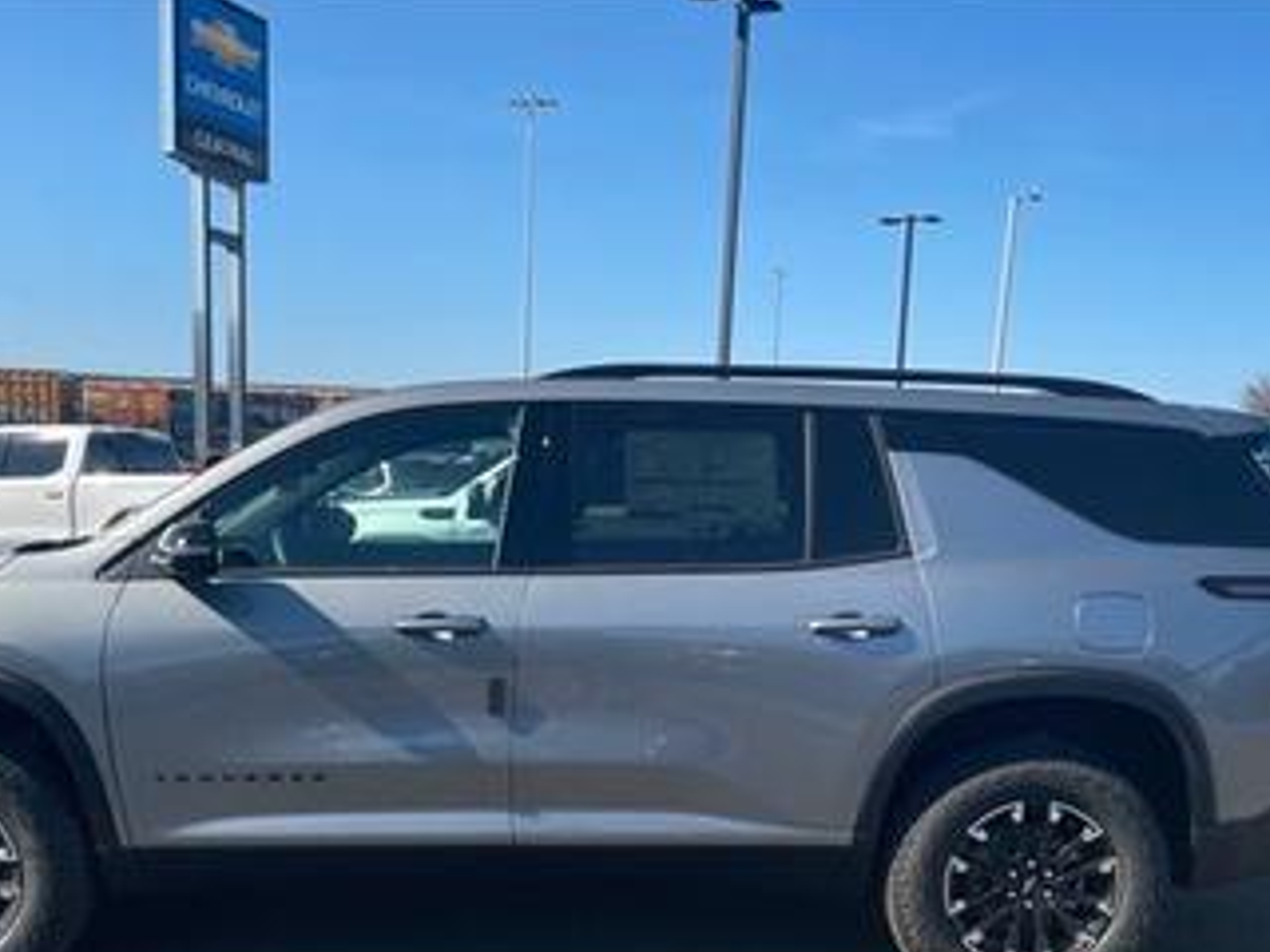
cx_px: 587
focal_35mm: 41
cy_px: 738
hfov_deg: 45.7
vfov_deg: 34.2
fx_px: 1504
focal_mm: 4.2
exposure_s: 1/1043
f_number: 1.6
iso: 32
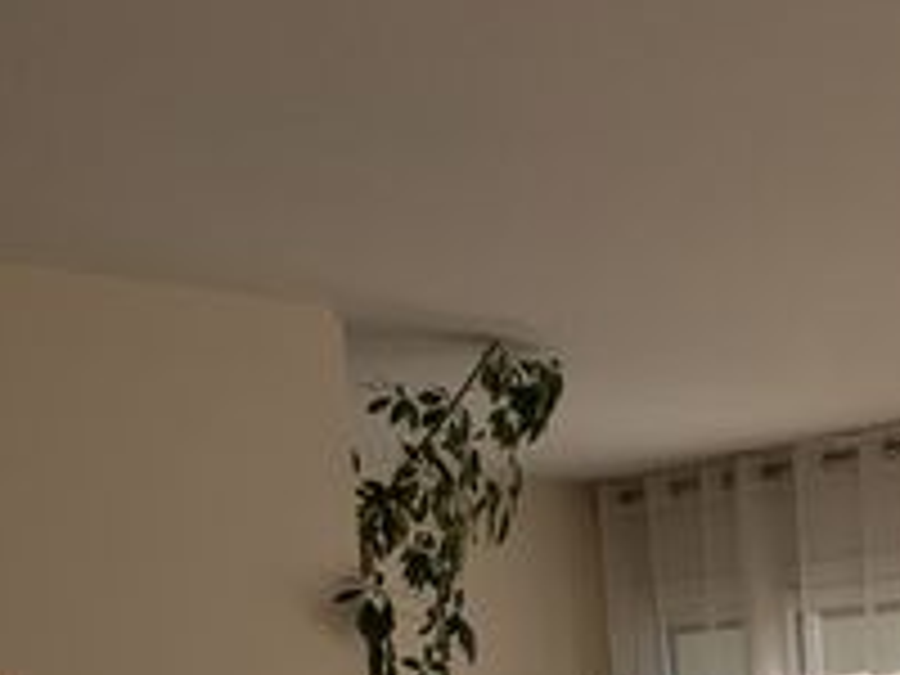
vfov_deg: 17.9
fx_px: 1950
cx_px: 1094
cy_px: 965
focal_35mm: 75
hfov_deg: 23.6
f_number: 1.89
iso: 42
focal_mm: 5.43
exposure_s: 1/1316
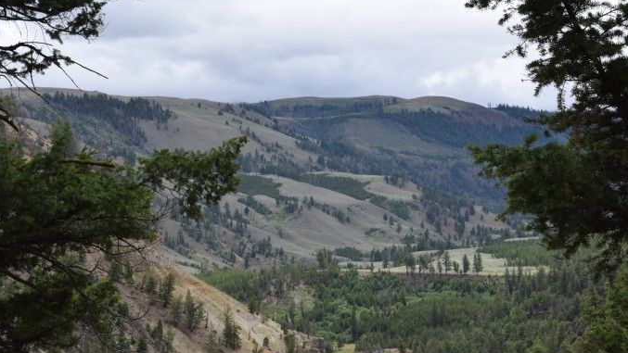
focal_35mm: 95
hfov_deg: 22.5
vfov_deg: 12.6
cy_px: 317
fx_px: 1582
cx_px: 314
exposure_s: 1/320
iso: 200
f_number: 9
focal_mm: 40
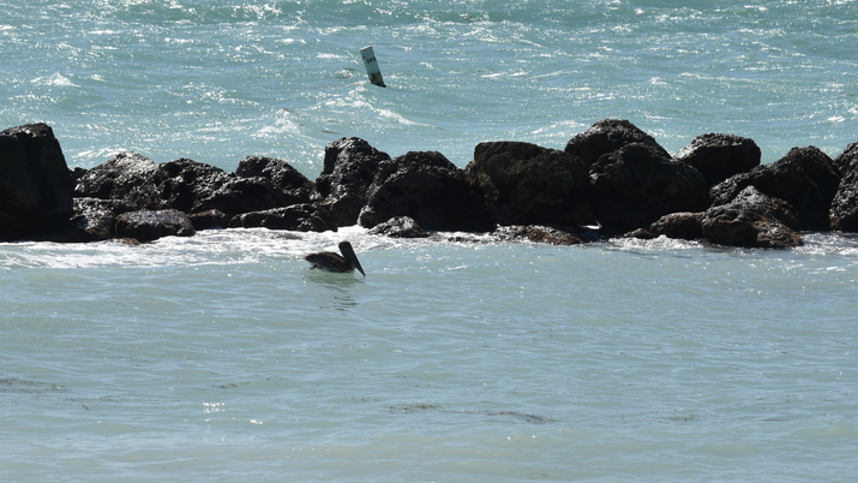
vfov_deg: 5.8
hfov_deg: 10.3
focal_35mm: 210
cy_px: 129
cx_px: 359
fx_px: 4777
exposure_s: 1/400
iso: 100
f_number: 10
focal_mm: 112
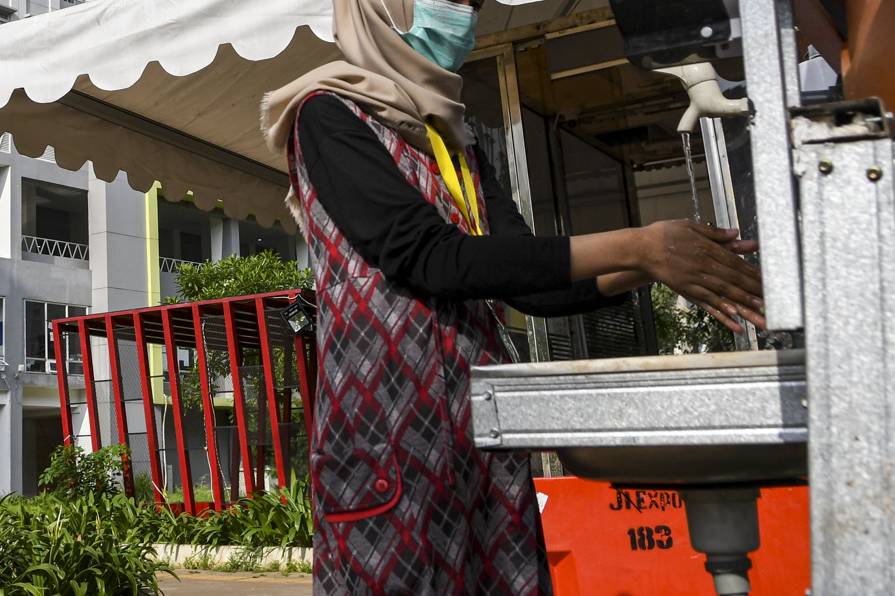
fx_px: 1217
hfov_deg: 38.0
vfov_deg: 27.0
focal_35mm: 49
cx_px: 113
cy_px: 111
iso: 200
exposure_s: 1/2500
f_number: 3.5
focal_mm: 17
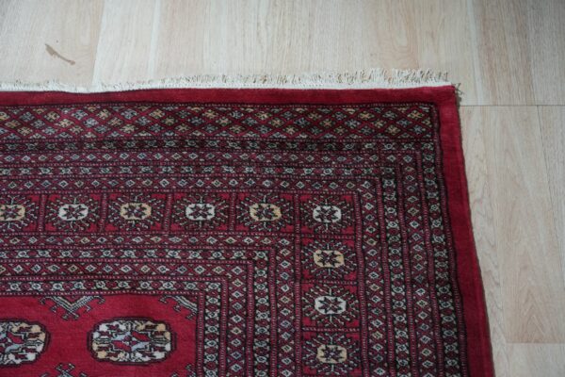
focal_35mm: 39
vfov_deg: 33.9
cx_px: 282
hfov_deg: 49.1
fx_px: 618
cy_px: 188
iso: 500
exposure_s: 1/160
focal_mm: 39.4
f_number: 5
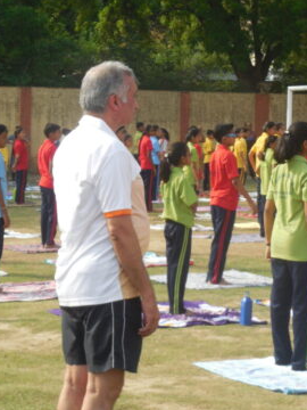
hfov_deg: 13.7
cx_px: 118
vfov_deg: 18.2
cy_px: 186
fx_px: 1277
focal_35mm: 108
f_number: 4.6
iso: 125
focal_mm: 14.5
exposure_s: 1/320
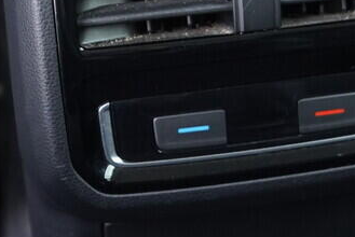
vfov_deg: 12.2
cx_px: 211
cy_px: 26
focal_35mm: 112
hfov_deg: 18.2
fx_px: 1105
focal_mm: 24
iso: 1000
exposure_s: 1/40
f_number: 2.8
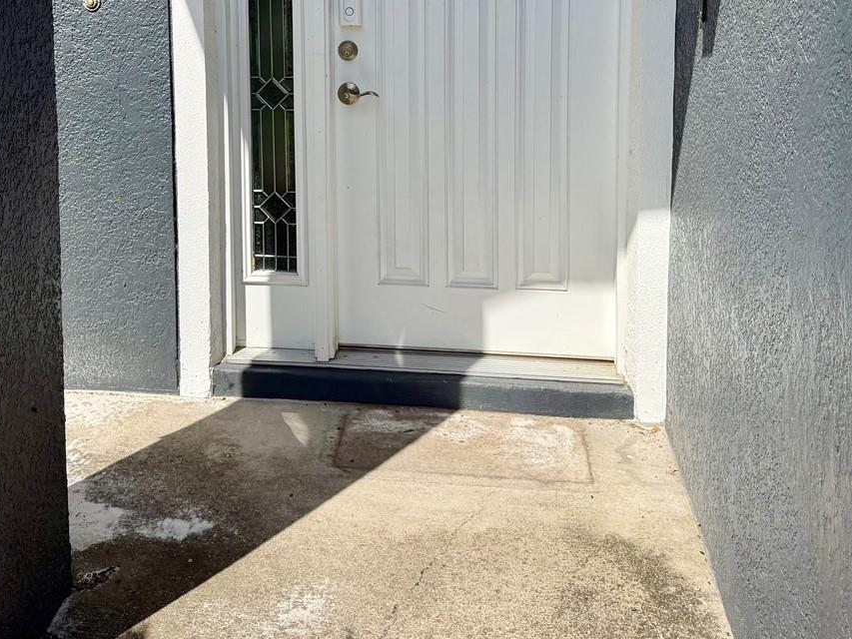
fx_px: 1108
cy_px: 88
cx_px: 292
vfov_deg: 31.0
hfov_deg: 41.6
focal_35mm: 45
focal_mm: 6.76
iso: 100
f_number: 1.78
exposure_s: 1/4673
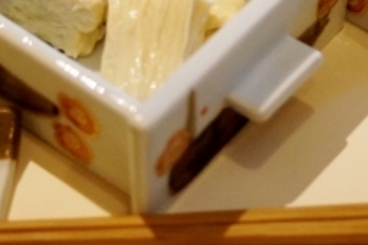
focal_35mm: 150
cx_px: 296
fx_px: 1533
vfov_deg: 8.9
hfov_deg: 13.6
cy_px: -126
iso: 800
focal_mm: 30
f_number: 2.8
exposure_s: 1/320
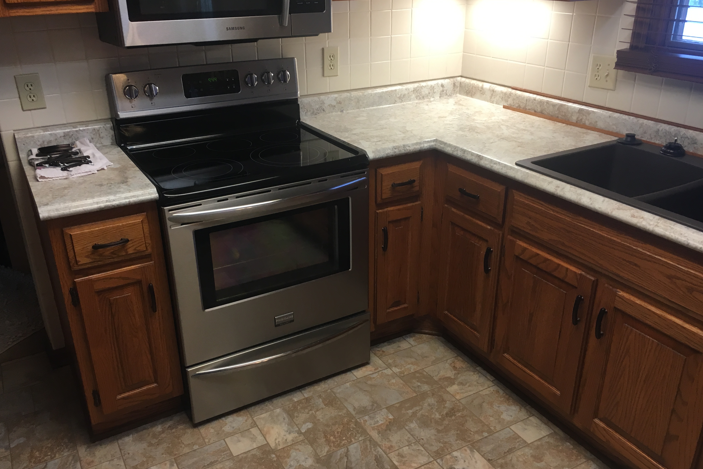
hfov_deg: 60.3
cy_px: 236
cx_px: 342
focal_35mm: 31
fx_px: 605
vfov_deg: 42.3
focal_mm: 4.15
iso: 64
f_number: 2.2
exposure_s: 1/30
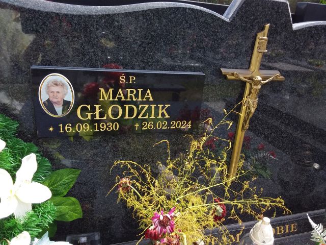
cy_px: 122
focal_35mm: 28
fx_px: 264
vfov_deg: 49.7
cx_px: 163
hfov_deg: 63.4
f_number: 1.9
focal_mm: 2.91
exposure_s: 1/552
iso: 40
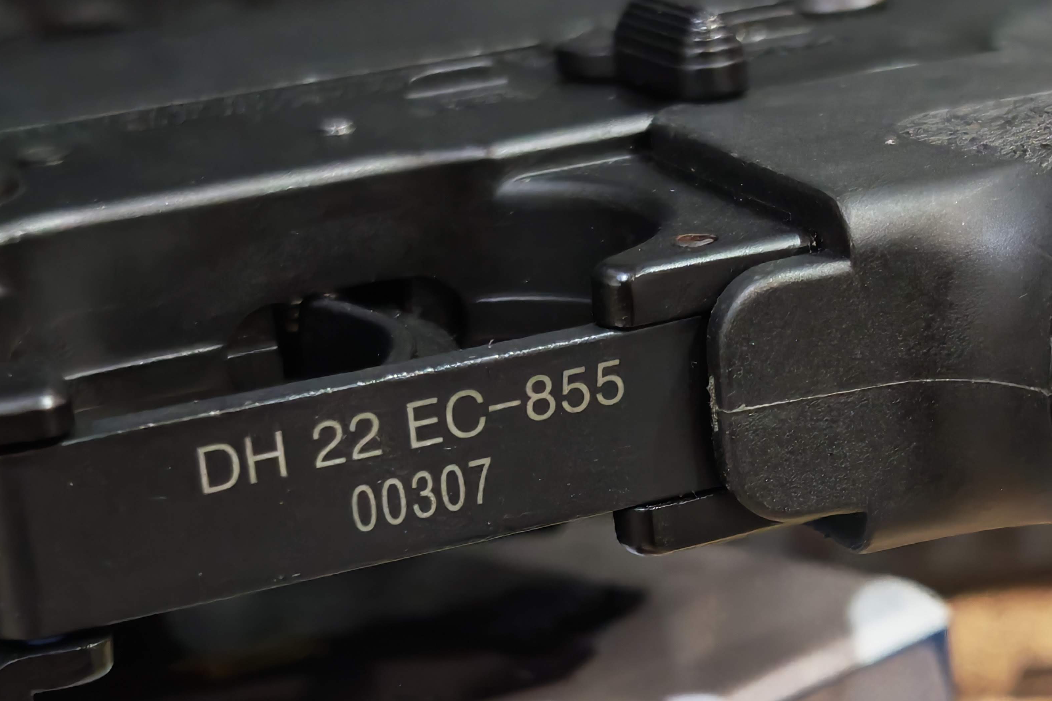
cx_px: 509
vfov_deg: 14.1
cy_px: 462
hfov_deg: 21.0
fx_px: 2834
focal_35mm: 97
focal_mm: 6.83
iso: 250
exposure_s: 1/33
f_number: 1.4
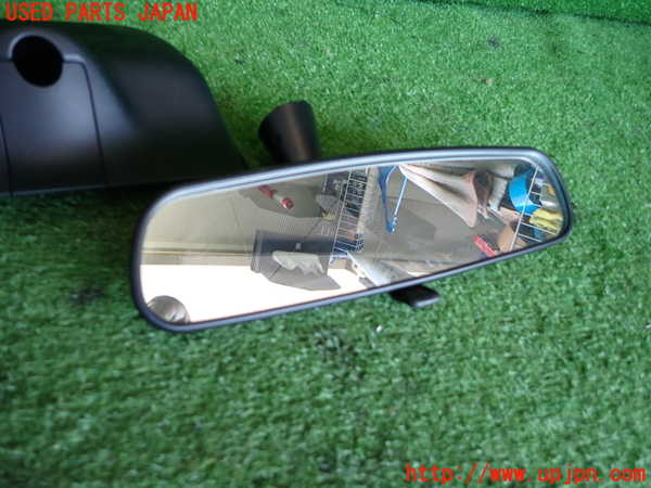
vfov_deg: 54.9
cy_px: 244
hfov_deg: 69.4
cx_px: 326
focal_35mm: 25
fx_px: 470
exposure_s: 1/80
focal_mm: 4.5
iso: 200
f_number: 2
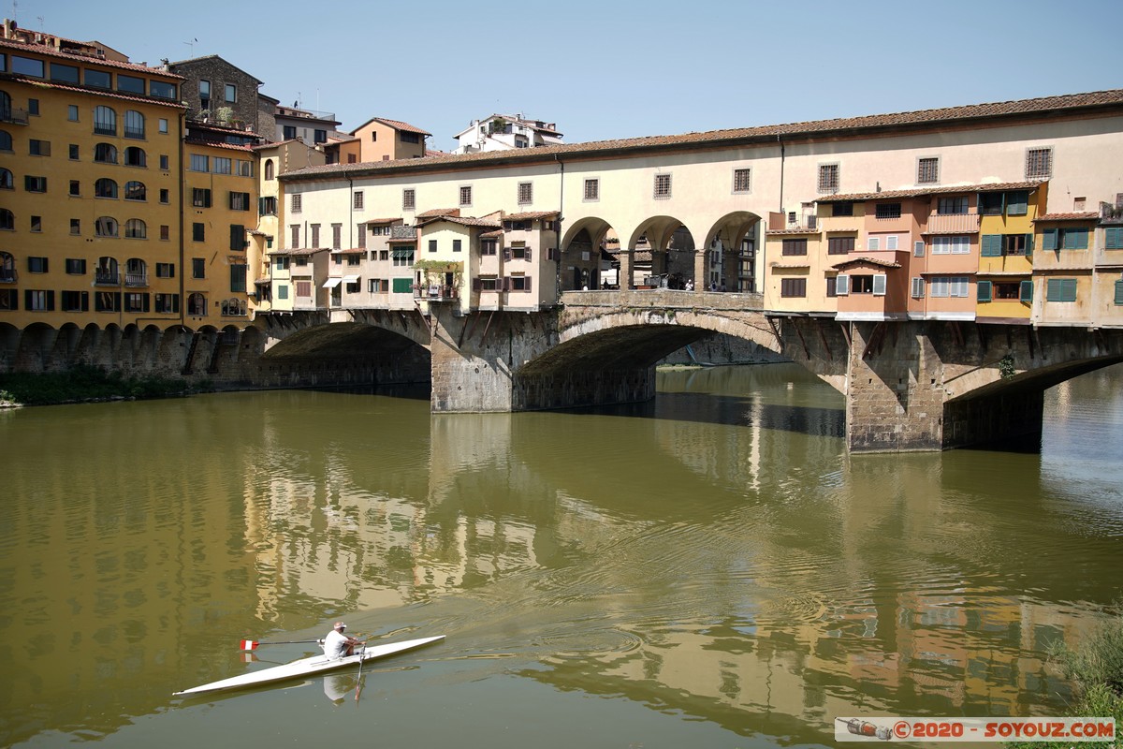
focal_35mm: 40
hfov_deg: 48.5
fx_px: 1248
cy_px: 374
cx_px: 562
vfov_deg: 33.4
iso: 50
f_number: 6.3
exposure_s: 1/160
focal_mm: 40
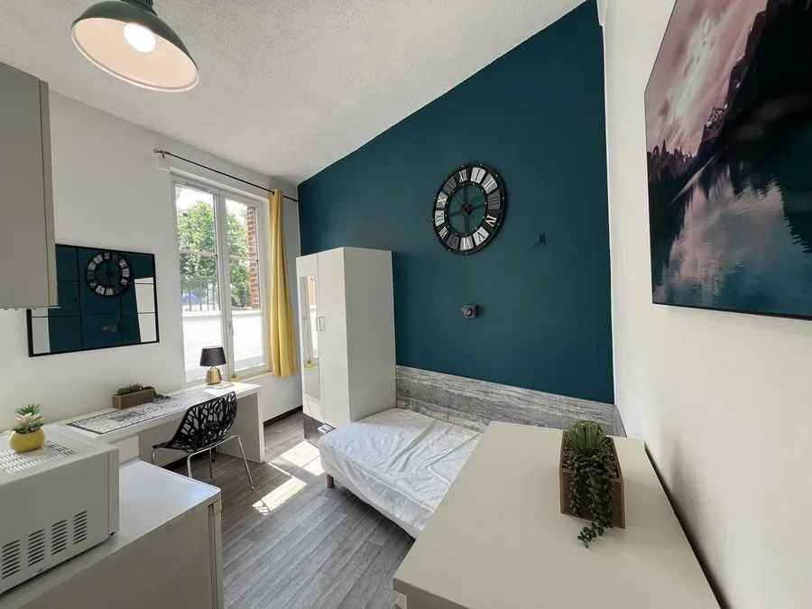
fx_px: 305
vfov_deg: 89.9
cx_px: 406
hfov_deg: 106.2
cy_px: 304
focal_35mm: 13
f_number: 1.8
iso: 32
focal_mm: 1.57
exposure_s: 1/122
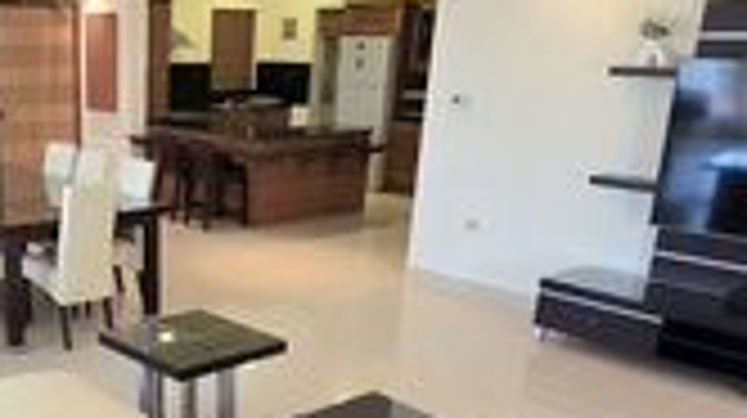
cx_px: 119
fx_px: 772
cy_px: 321
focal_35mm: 39
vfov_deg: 29.8
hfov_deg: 47.9
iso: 125
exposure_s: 1/101
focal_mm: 2.2
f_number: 1.9
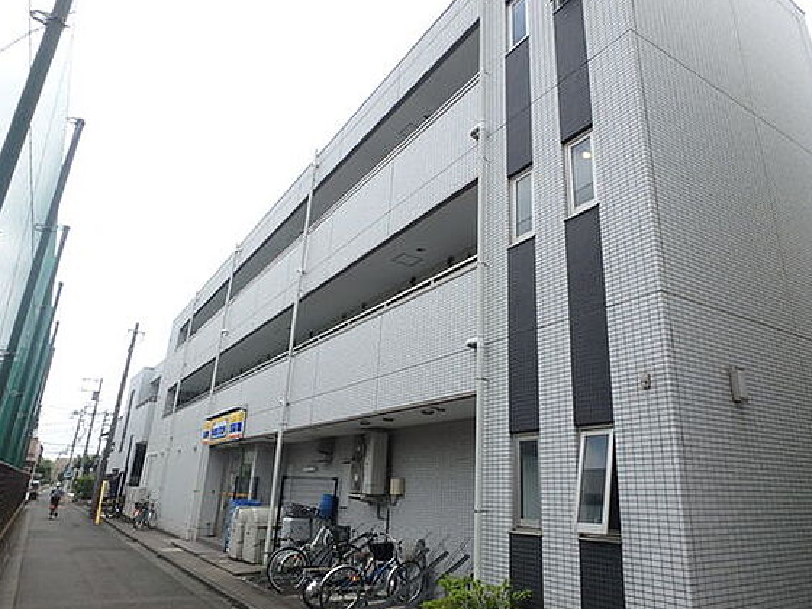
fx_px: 563
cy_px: 281
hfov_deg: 71.4
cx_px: 451
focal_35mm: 24
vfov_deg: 56.8
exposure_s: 1/640
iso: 125
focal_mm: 3.7
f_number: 3.5
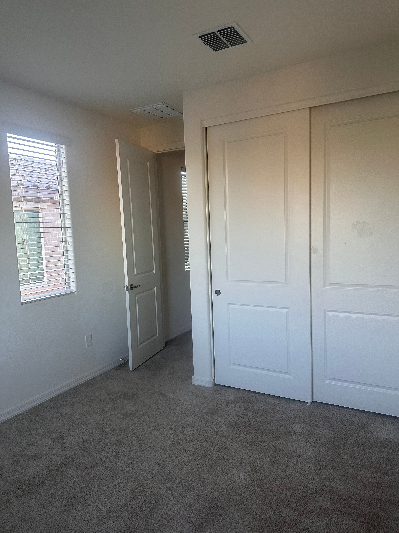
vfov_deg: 71.6
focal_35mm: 24
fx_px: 369
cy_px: 266
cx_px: 200
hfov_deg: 56.8
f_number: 1.78
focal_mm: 6.86
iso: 200
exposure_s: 1/120
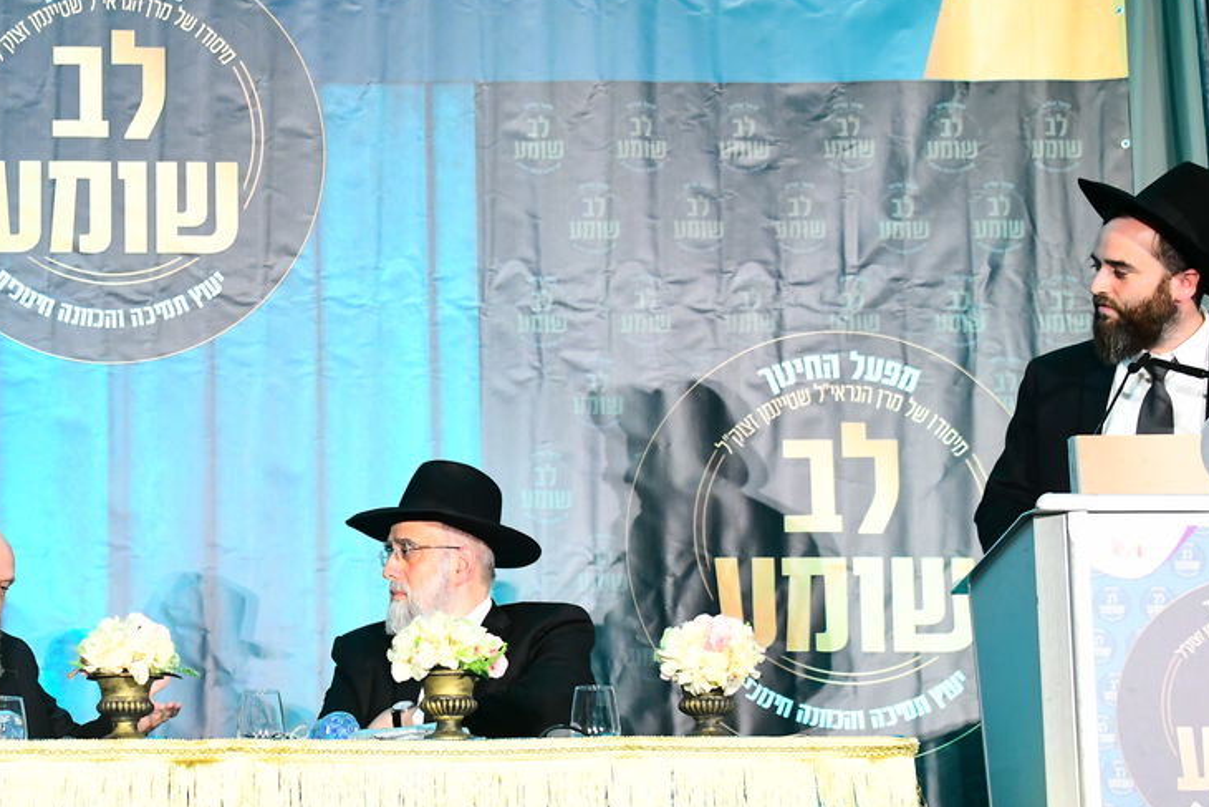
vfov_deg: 14.9
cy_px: 471
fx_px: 3090
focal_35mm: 92
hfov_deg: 21.8
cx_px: 217
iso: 3200
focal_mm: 48
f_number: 5
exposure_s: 1/125
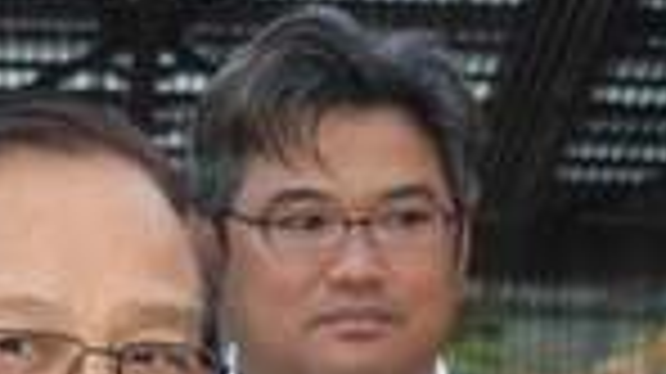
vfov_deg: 5.4
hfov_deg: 9.9
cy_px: 890
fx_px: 3803
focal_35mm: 215
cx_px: 670
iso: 800
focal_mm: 29
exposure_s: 1/100
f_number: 5
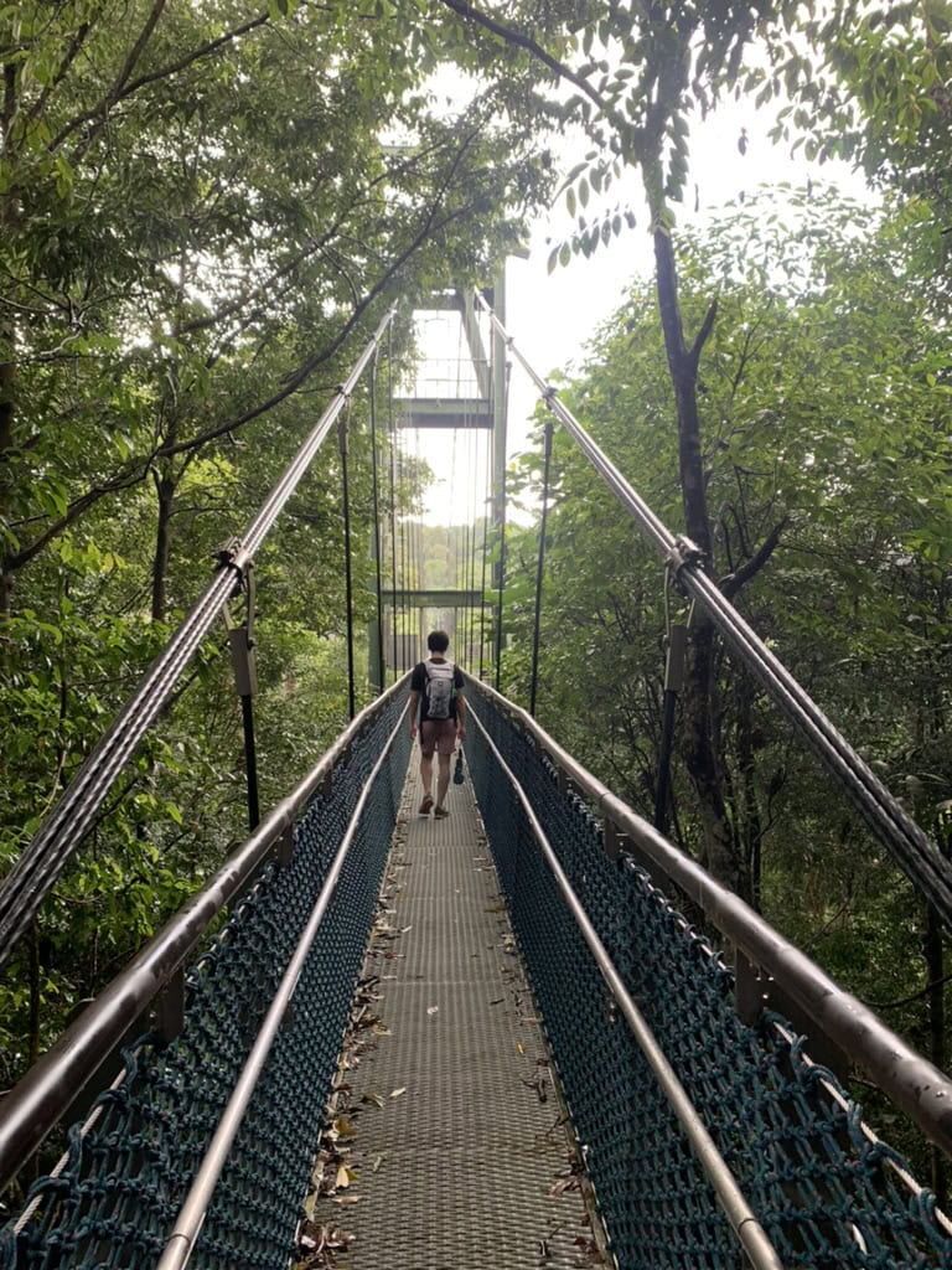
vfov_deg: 67.3
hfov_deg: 53.1
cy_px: 635
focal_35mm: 26
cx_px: 476
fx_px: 953
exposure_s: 1/121
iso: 64
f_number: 1.8
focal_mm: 4.2
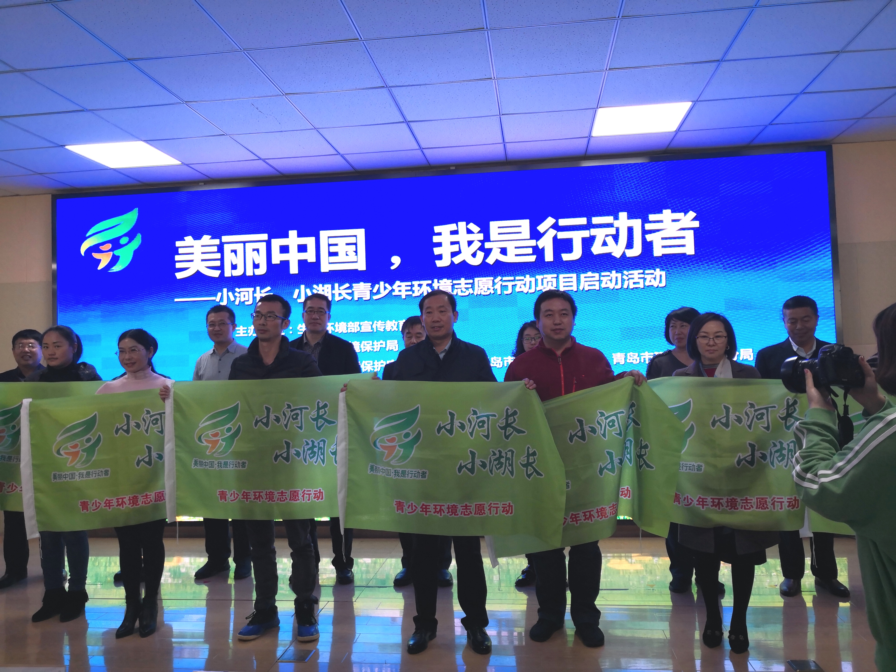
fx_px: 699
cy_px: 336
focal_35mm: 27
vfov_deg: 51.4
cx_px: 448
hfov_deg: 65.3
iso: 64
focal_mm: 3.95
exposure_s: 1/100
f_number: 1.6
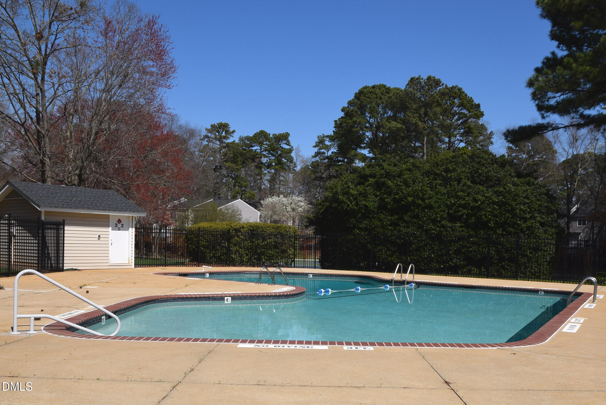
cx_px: 303
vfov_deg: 50.5
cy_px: 202
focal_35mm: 26
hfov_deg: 70.4
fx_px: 430
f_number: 11
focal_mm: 17
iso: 100
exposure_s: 1/200
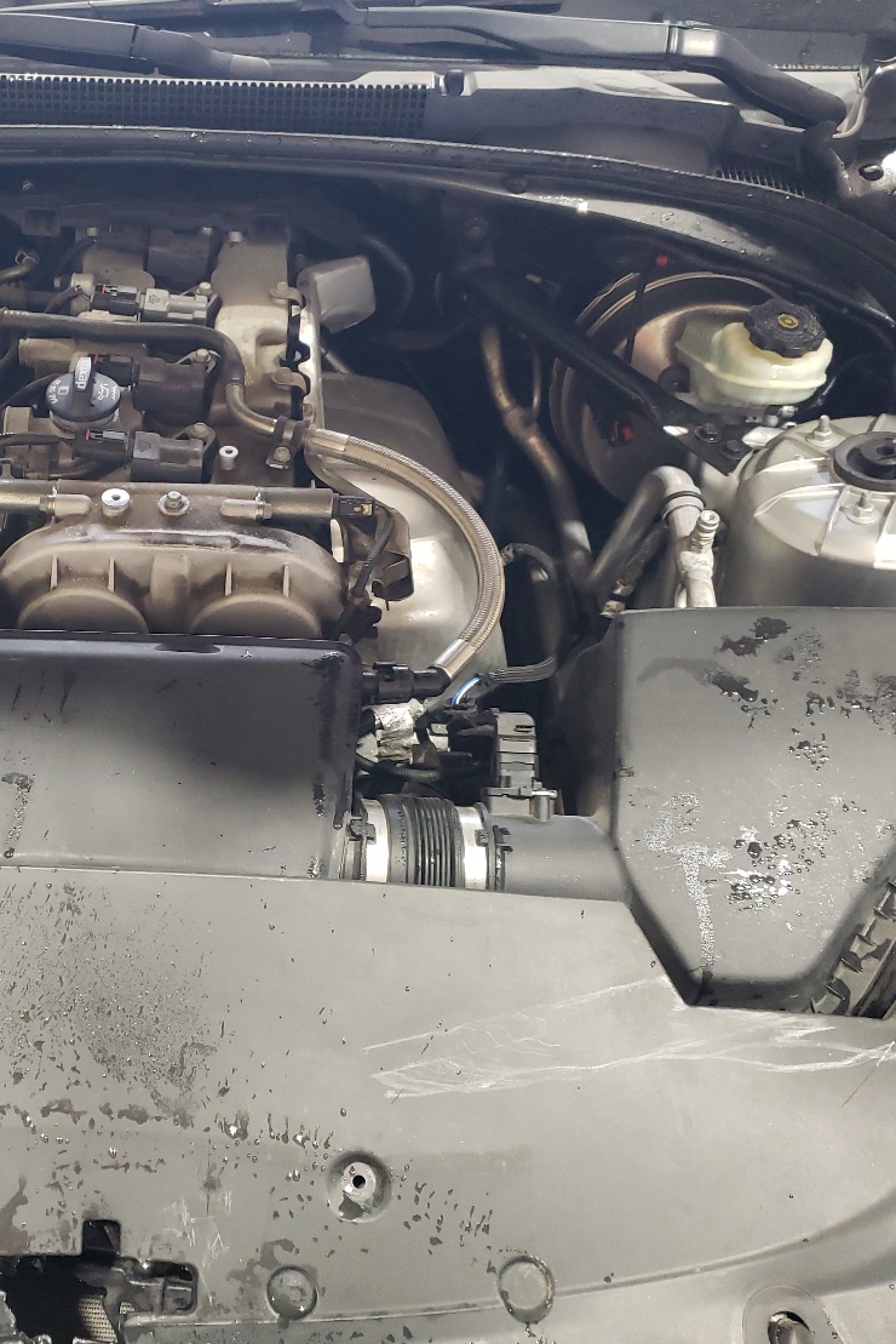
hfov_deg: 33.2
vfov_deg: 49.5
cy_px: 676
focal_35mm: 39
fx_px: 1455
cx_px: 171
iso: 219
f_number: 1.5
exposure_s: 1/60.2
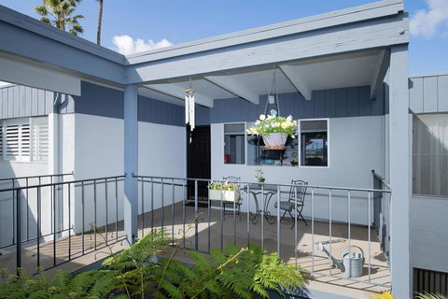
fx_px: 274
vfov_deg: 57.2
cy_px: 150
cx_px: 224
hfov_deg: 78.6
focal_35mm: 22
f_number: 11
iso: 320
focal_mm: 22
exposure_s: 1/250
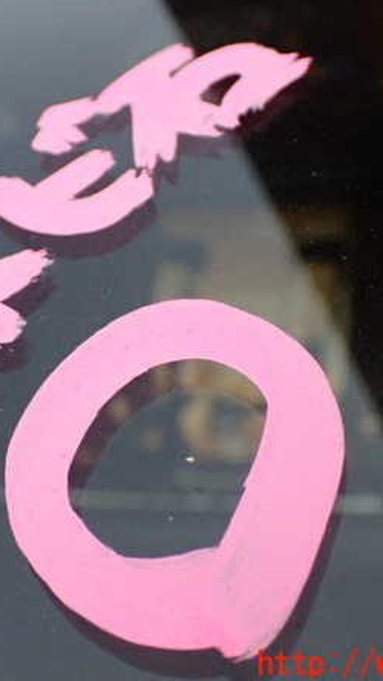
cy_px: 339
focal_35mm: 56
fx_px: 1010
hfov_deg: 21.4
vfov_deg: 37.2
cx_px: 144
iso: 800
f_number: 2.7
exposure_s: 1/100
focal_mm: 6.83
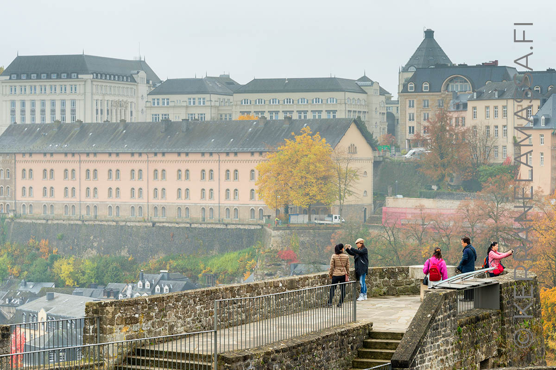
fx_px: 1622
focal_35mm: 105
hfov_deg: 19.5
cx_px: 278
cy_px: 185
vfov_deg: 13.0
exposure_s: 1/80
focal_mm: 105
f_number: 8
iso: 200
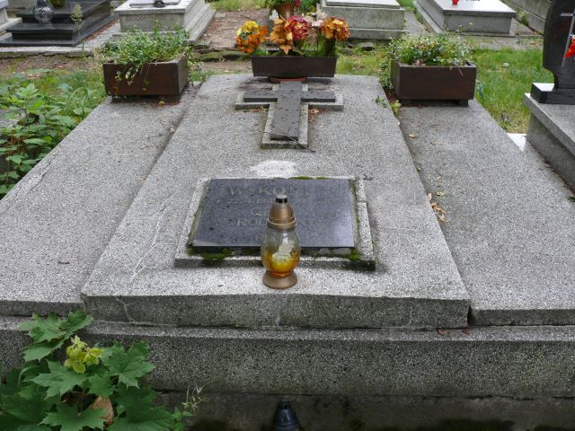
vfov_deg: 40.7
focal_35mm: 35
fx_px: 581
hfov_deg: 52.6
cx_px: 288
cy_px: 216
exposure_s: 1/100
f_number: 2.8
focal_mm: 7.4
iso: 100
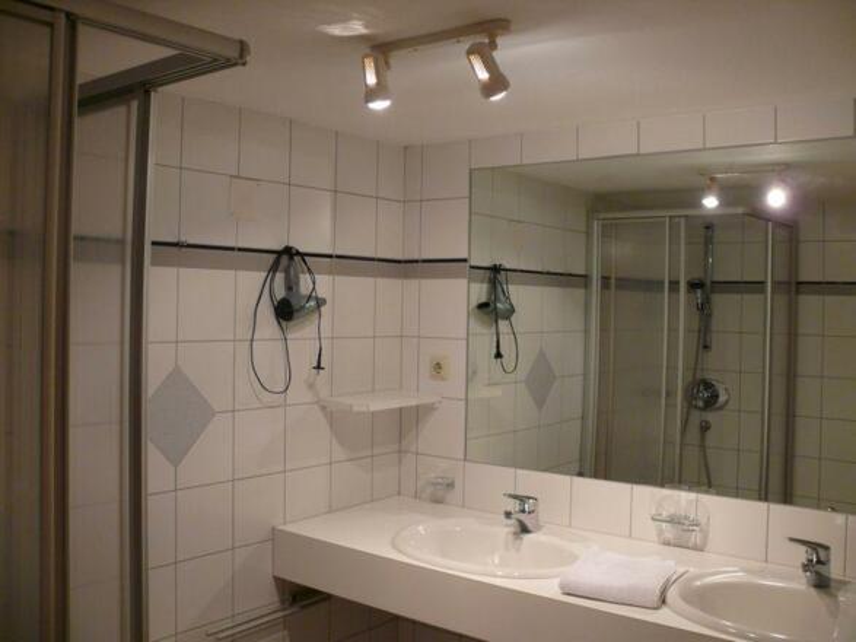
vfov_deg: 40.7
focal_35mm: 35
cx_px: 428
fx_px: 865
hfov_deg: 52.6
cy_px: 321
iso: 200
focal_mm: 7.4
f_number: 2.8
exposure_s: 1/25
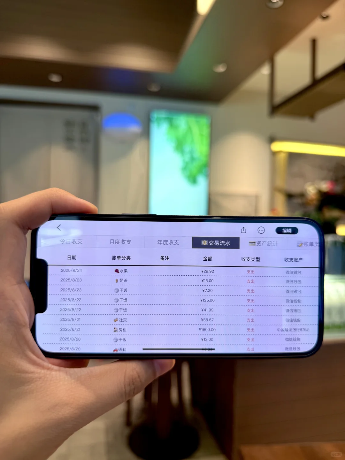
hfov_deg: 56.8
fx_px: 319
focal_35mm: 24
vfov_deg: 71.6
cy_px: 230
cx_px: 172
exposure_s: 1/136
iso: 64
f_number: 1.78
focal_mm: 6.76
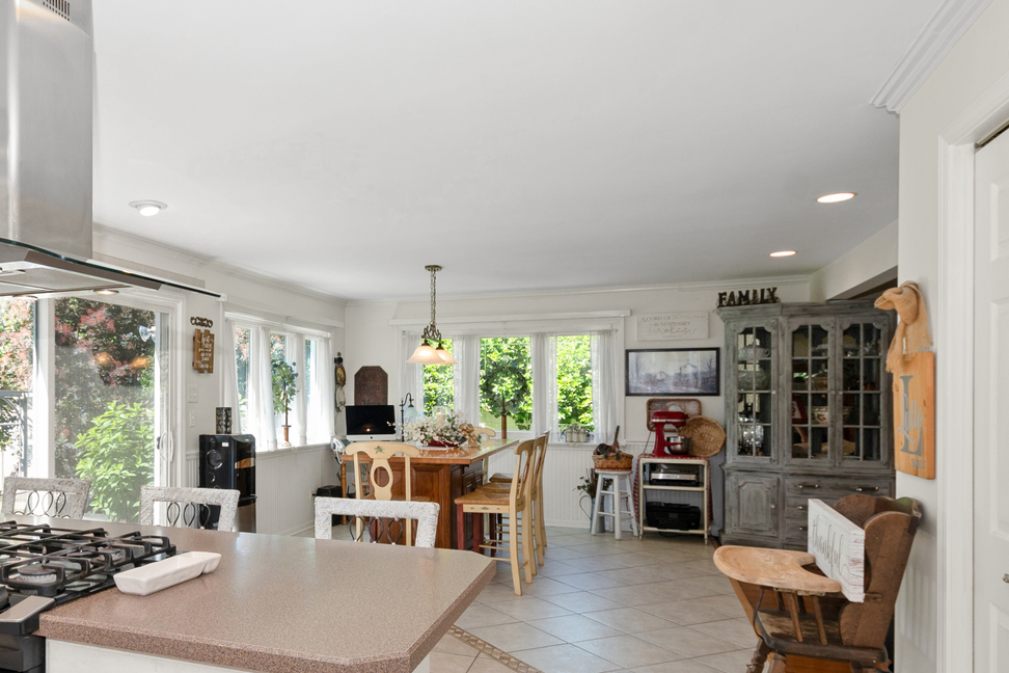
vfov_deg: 50.9
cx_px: 316
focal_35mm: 25
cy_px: 411
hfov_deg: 69.0
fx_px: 701
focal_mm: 10
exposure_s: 1/40
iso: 250
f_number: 7.1
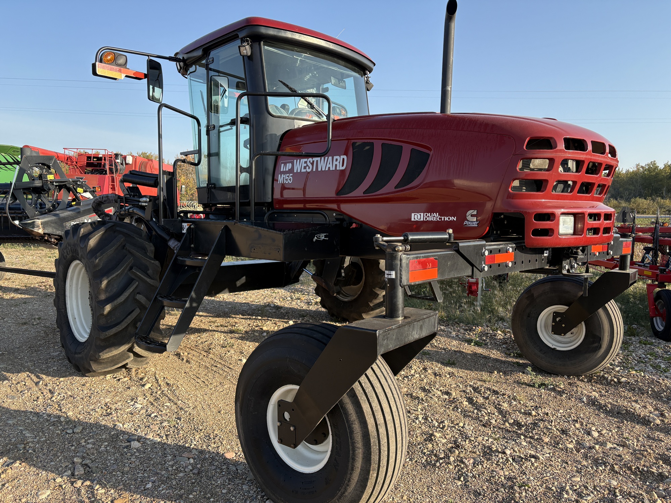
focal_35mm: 26
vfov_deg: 53.1
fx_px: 504
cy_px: 252
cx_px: 336
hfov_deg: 67.3
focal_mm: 5.96
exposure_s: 1/973
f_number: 1.6
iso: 50
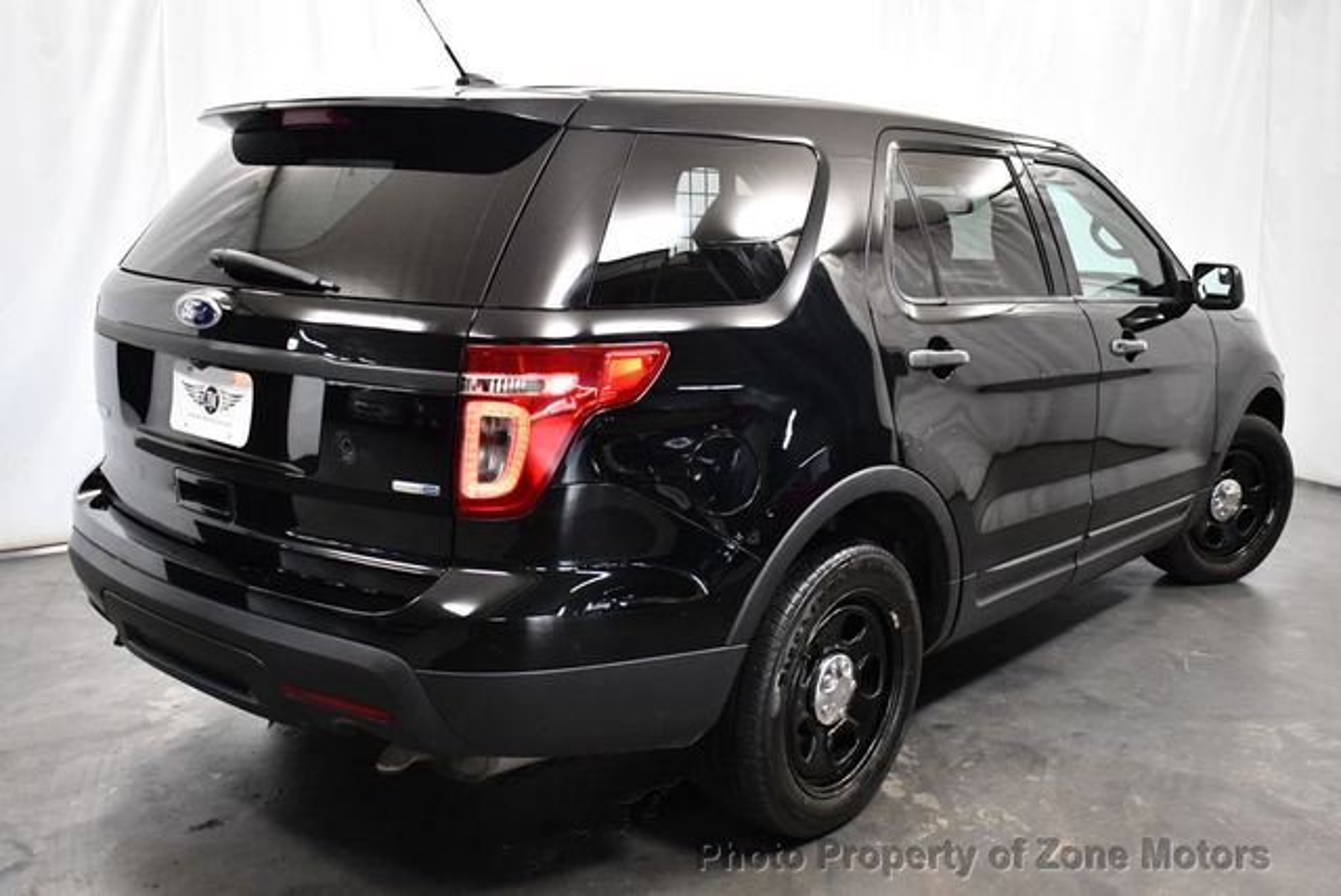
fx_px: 1342
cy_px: 448
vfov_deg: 36.9
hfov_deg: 53.1
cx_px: 670
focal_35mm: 36
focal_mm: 18
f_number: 3.5
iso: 1800
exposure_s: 1/125
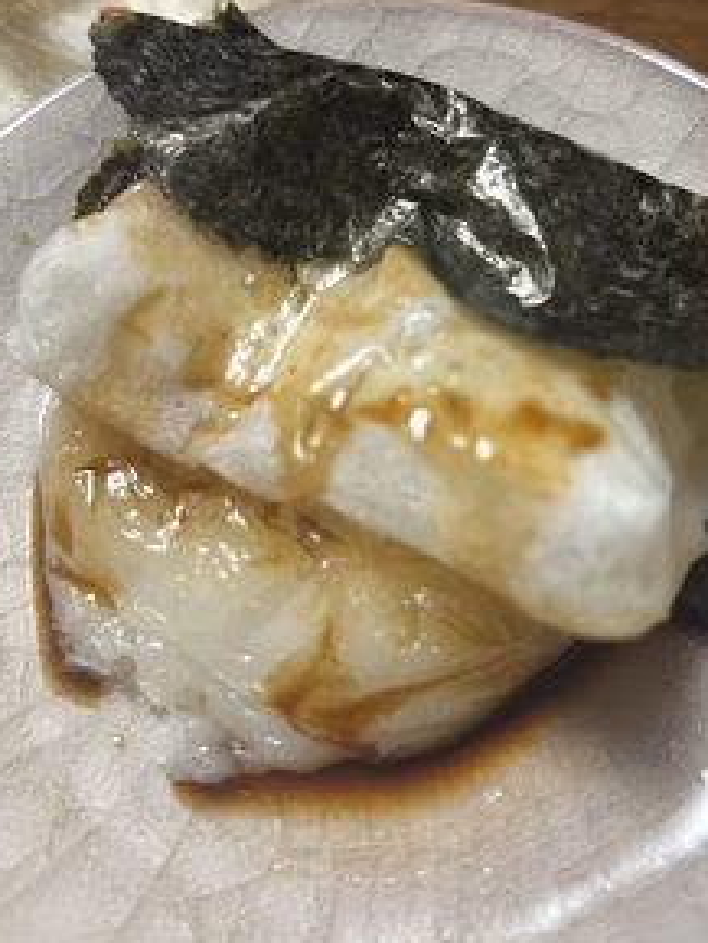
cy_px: 427
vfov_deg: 51.3
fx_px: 981
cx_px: 369
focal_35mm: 36
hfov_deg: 39.7
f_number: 1.5
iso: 160
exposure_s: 1/50
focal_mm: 5.7
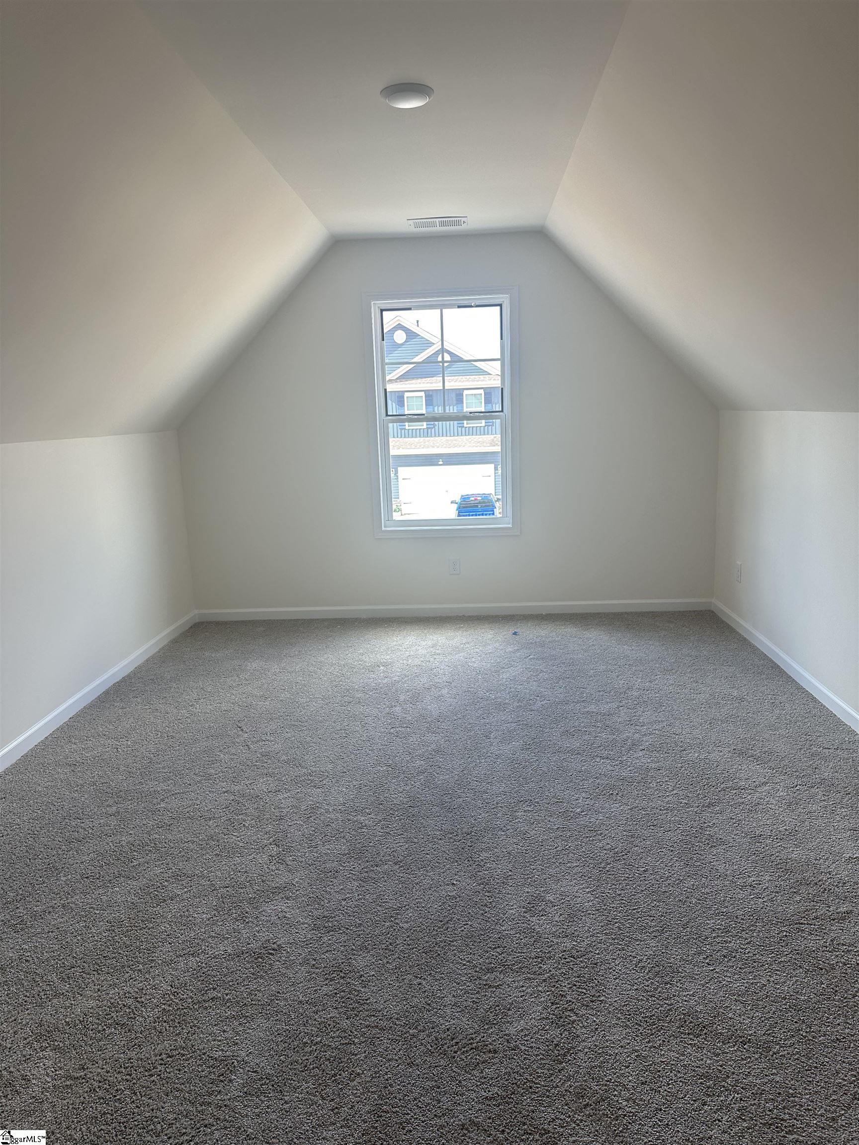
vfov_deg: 71.6
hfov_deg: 56.8
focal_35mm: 24
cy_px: 572
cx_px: 430
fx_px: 794
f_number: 1.78
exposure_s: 1/165
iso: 100
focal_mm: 6.86
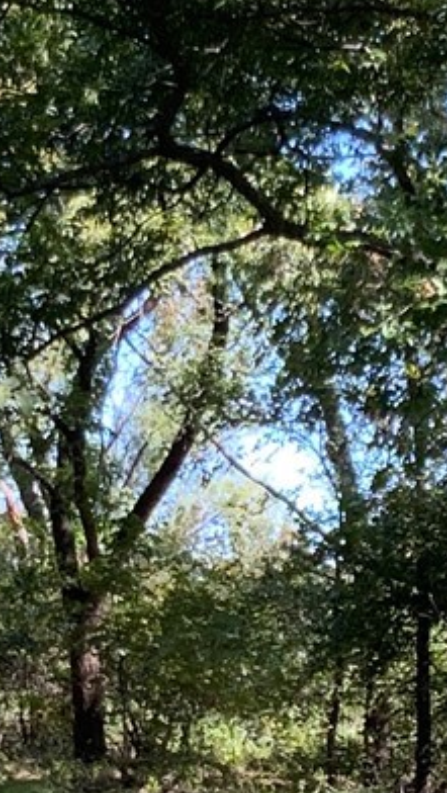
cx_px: 196
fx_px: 3471
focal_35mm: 165
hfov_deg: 7.4
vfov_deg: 13.0
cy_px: 641
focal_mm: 3
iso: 16
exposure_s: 1/123
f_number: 1.8
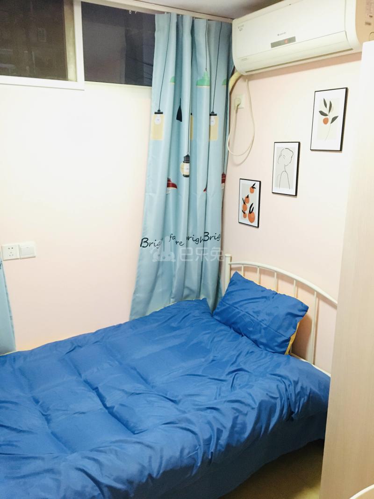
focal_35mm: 29
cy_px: 250
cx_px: 187
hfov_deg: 48.2
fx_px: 418
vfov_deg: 61.7
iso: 320
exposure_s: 1/17
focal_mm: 4.15
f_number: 2.2
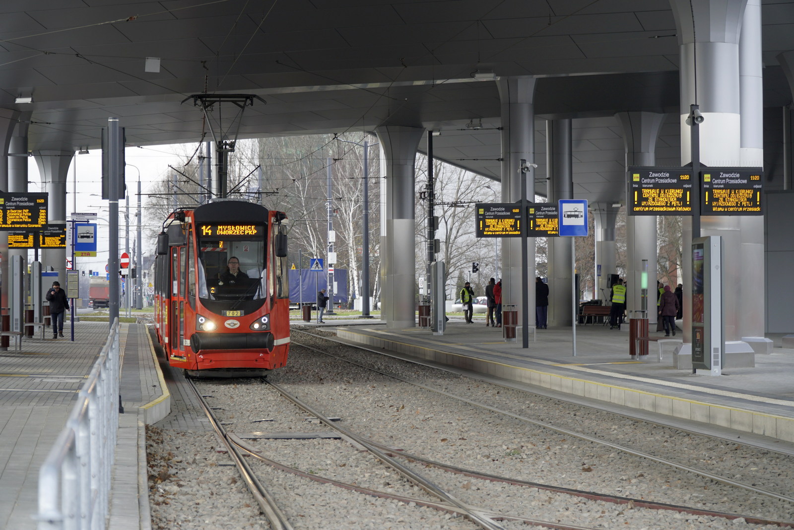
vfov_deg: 14.7
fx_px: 2051
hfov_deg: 21.9
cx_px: 397
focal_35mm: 93
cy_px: 265
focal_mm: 62
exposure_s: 1/160
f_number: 4
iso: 250
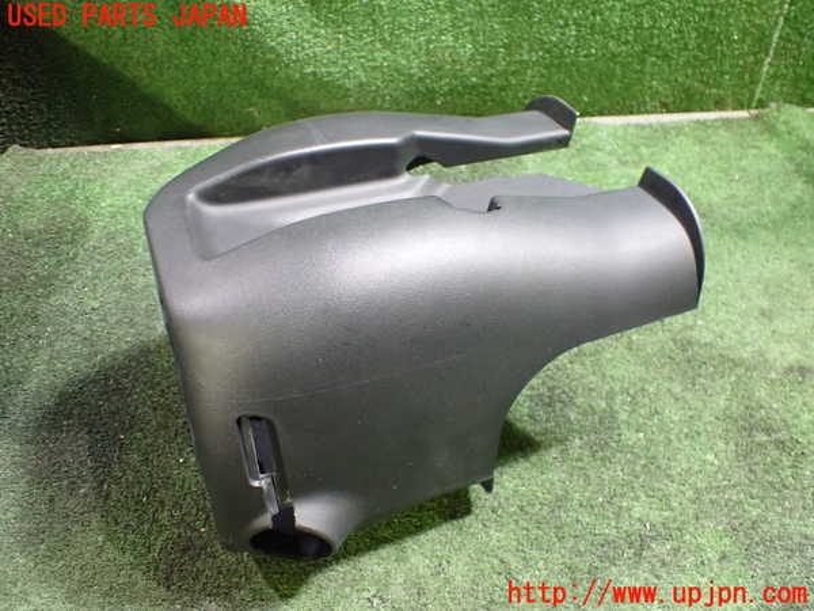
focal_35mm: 30
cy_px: 306
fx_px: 705
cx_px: 407
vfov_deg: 46.8
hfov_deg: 60.0
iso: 1000
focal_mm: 5.4
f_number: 2.3
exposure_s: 1/30
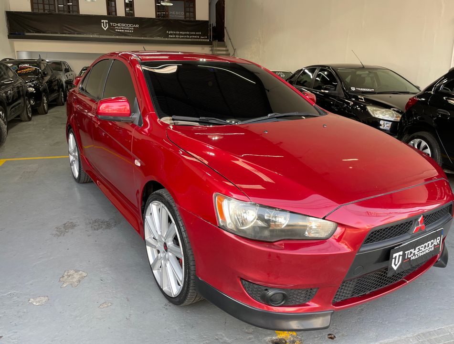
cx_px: 227
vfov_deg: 53.3
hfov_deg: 67.1
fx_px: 342
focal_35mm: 26
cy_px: 172
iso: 50
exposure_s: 1/120
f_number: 1.6
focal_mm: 4.2
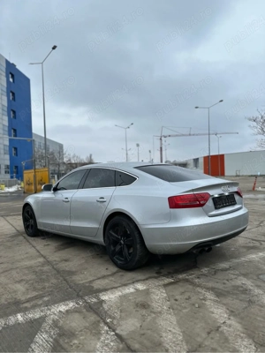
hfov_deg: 56.8
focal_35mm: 24
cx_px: 132
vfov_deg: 71.6
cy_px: 176
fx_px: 245
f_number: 1.78
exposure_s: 1/1374
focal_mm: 6.86
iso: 80
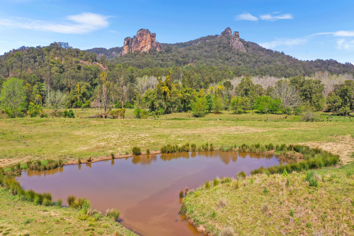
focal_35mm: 28
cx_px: 177
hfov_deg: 65.5
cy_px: 118
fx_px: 275
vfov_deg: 46.4
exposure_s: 1/320
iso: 100
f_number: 5.6
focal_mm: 10.26
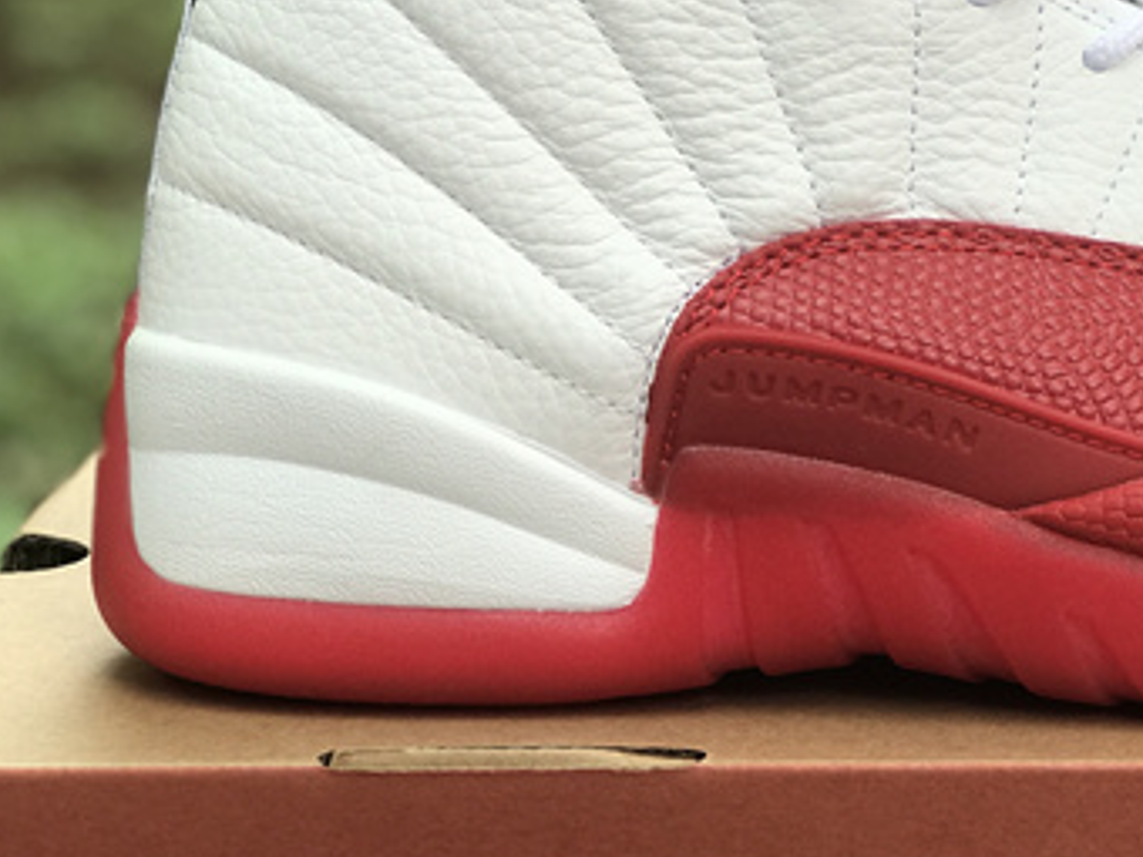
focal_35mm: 124
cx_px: 1116
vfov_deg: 11.9
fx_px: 4094
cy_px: 113
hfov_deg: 15.6
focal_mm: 6.6
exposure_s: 1/105
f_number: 2.8
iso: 20
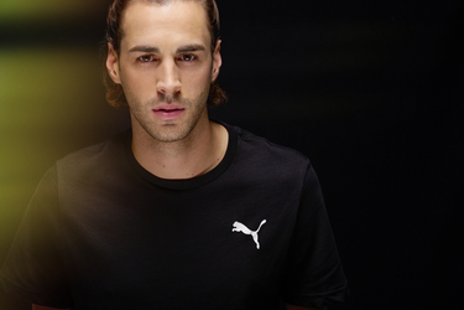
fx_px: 825
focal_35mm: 64
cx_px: 182
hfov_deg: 31.3
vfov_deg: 21.2
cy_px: 135
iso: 64
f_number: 5.6
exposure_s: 1/200
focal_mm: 50
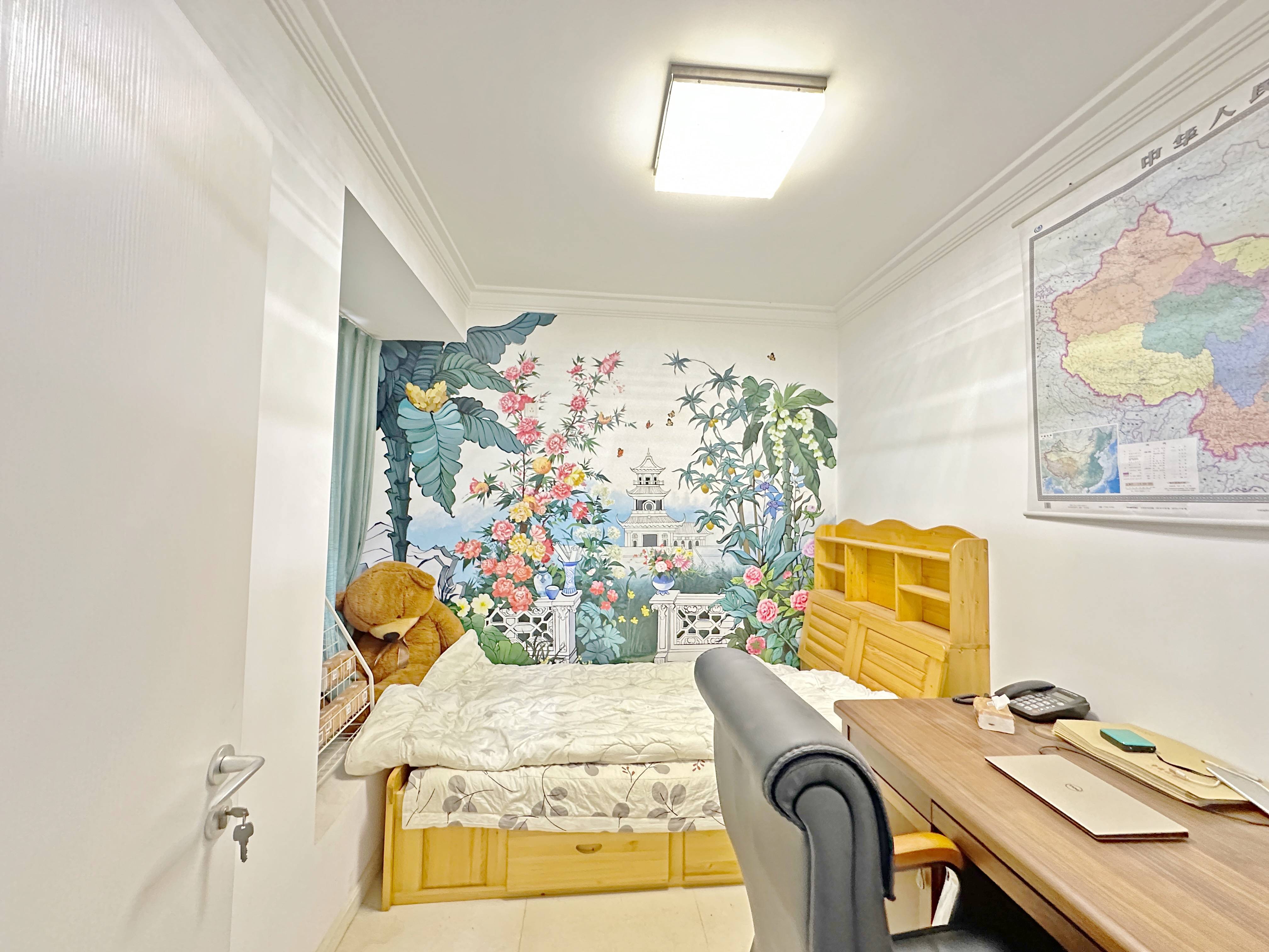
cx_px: 634
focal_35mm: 14
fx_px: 513
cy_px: 476
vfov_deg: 85.7
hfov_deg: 102.1
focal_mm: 2.22
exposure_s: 1/60
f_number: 2.2
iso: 500
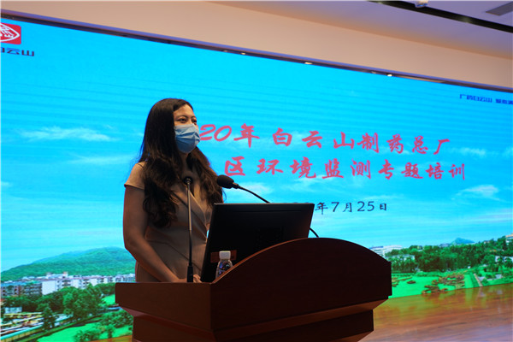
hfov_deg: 54.4
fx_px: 499
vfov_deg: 37.9
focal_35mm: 35
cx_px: 256
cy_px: 171
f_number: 7.1
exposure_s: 1/60
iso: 800
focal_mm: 35
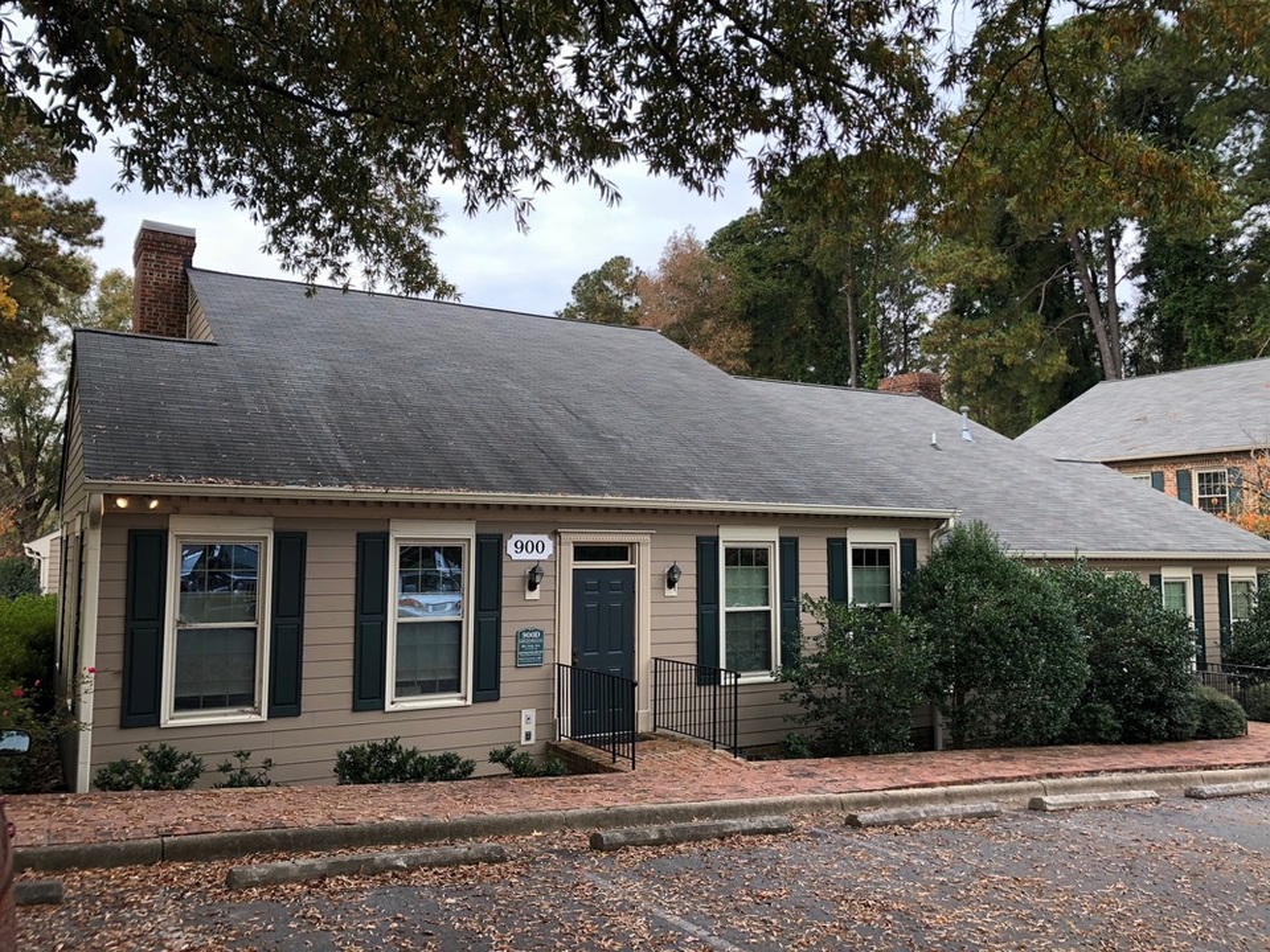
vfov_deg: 49.7
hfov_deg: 63.4
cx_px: 635
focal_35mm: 28
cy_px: 476
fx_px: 1027
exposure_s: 1/120
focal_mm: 3.99
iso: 20
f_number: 1.8
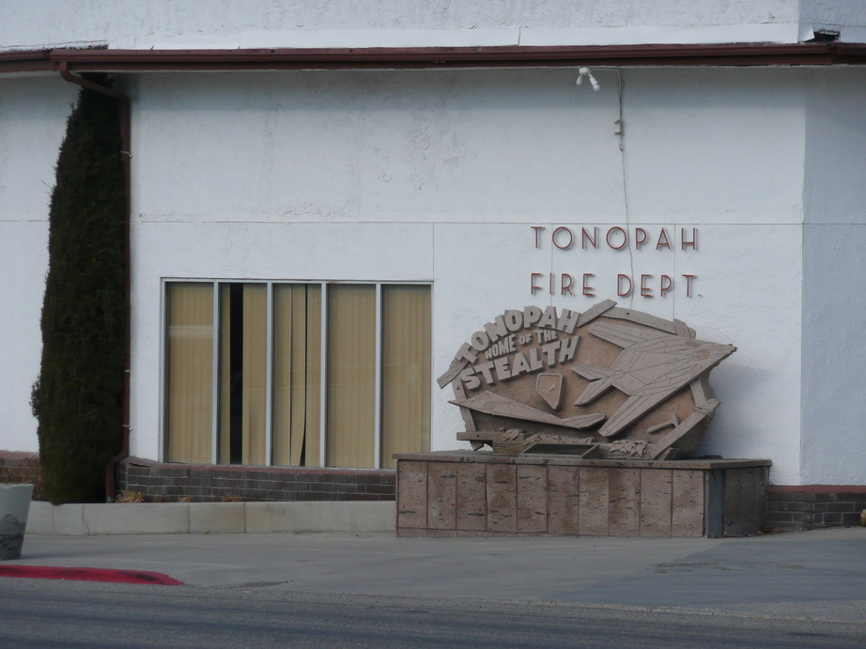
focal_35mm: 212
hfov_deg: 9.3
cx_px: 433
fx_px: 5302
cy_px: 324
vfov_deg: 7.0
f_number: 4.8
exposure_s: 1/400
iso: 100
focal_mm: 34.8
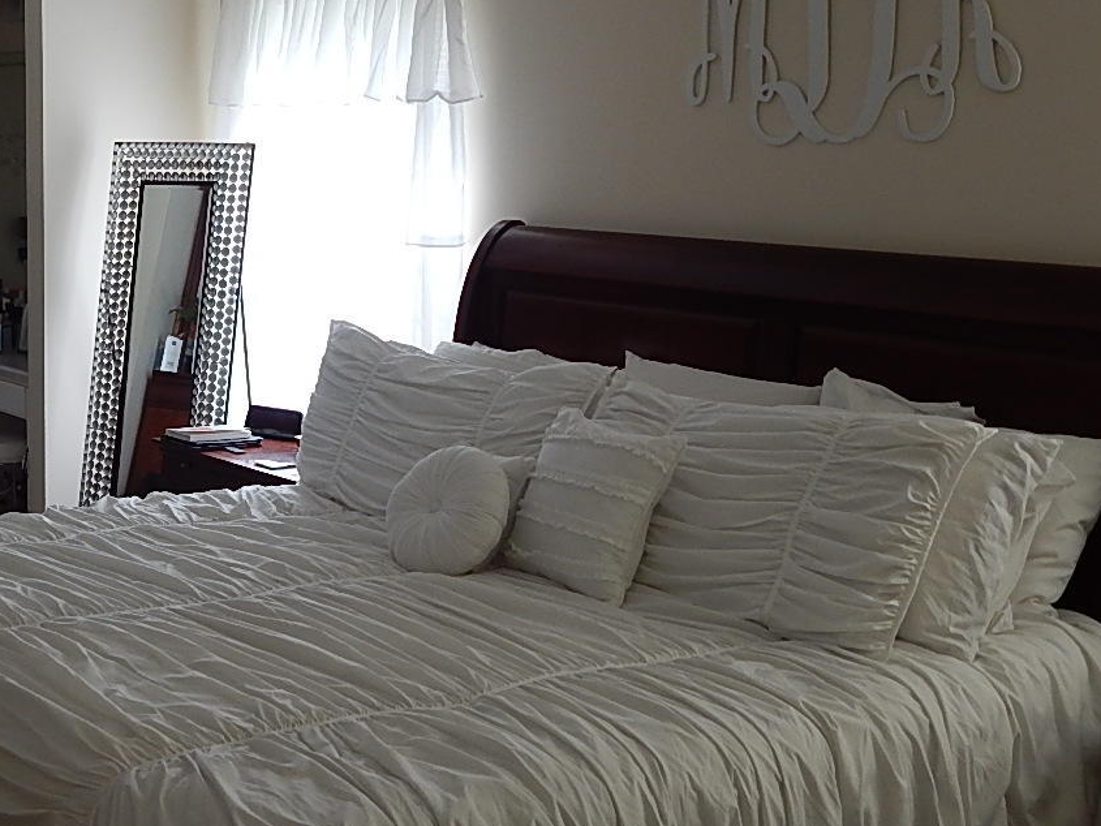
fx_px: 1686
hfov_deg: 35.0
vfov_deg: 27.5
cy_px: 449
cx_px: 222
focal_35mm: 53
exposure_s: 1/30
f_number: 3.2
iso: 125
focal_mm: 5.1
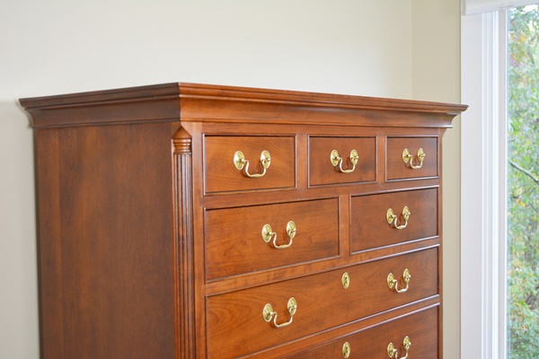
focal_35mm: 48
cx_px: 270
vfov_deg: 28.1
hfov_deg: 41.1
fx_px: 719
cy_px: 180
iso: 800
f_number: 4.8
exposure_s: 1/30
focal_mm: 32
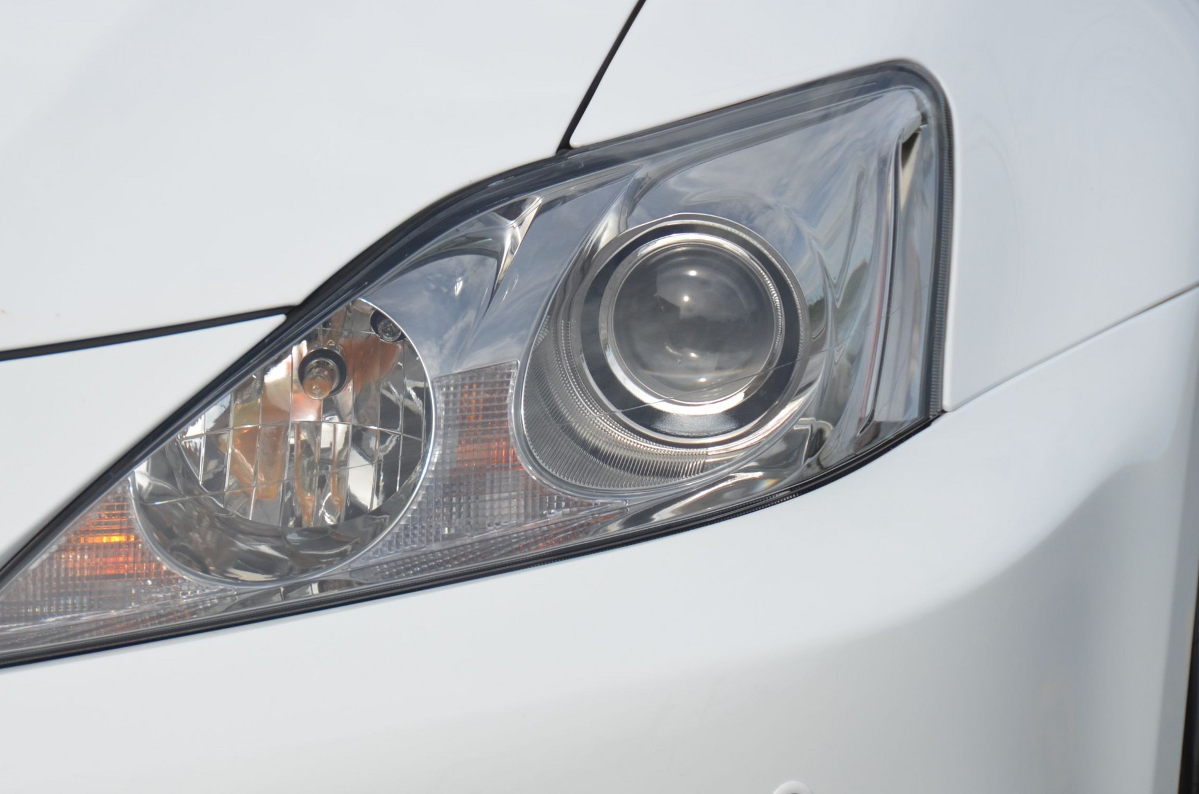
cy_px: 358
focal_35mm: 394
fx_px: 13095
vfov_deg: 3.5
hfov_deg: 5.2
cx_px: 458
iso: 400
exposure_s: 1/1600
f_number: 6.3
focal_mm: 200
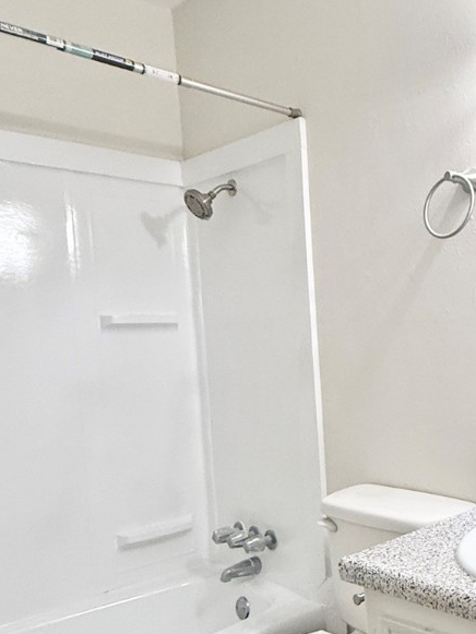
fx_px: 678
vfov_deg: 49.9
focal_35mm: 37
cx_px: 503
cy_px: 375
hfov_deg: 34.3
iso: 160
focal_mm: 2.22
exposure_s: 1/120
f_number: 2.2
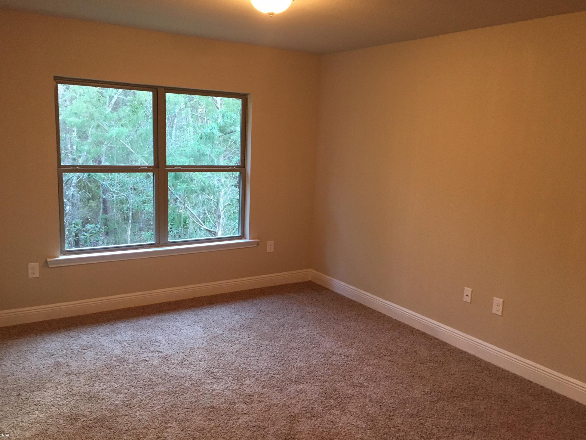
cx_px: 290
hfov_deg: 60.0
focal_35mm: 30
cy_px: 222
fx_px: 508
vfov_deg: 46.8
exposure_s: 1/30
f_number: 2.2
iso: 125
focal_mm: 4.15
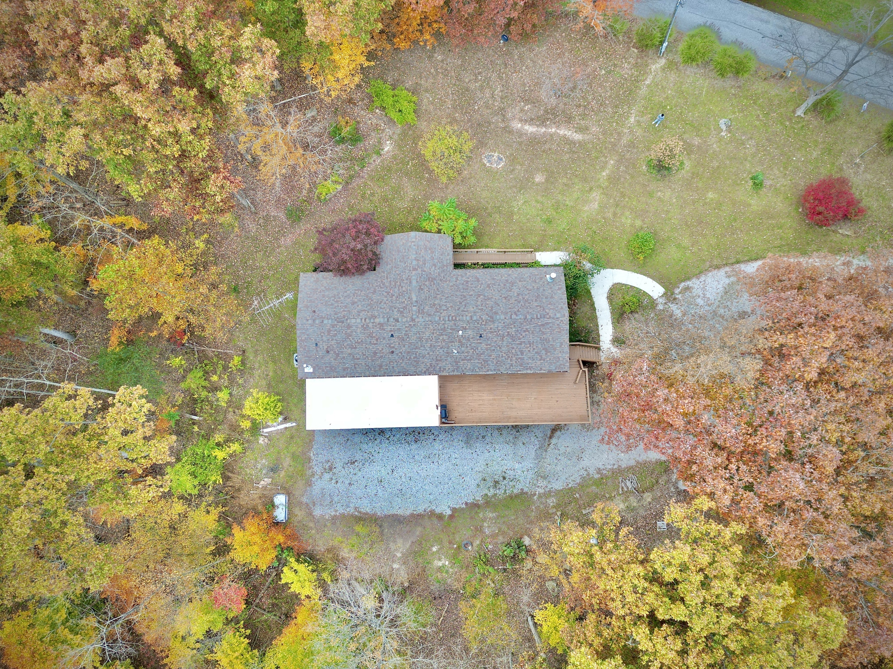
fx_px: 619
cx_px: 446
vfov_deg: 56.8
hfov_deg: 71.6
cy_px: 334
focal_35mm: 24
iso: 100
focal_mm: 6.72
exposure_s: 1/320
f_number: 1.7
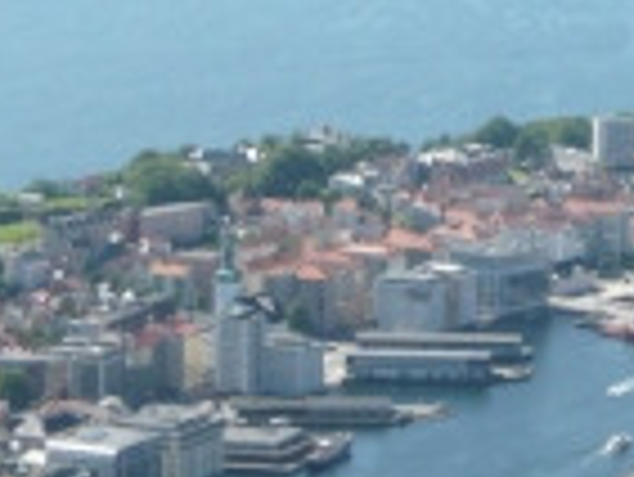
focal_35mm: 184
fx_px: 3373
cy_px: 396
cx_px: 499
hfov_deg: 10.7
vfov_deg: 8.1
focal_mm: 9.5
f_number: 4.1
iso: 100
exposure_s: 1/500
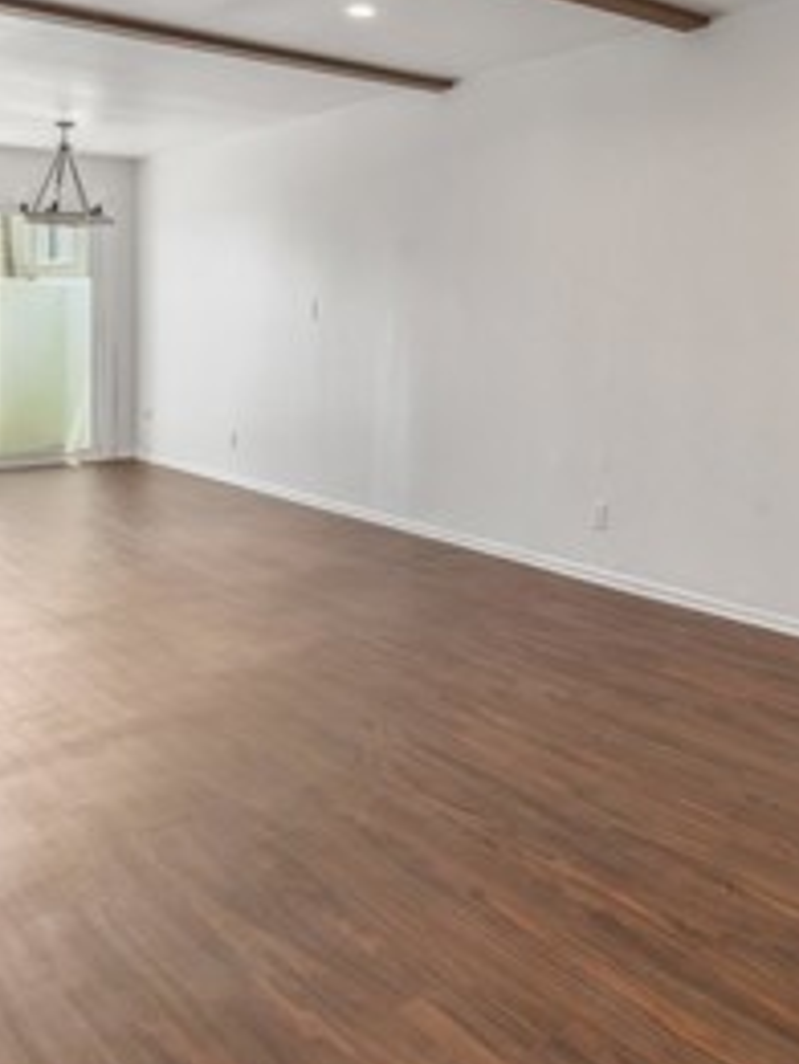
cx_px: 518
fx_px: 1015
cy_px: 298
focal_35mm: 33
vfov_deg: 53.4
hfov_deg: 42.5
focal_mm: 14
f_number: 10
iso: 100
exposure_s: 1/15
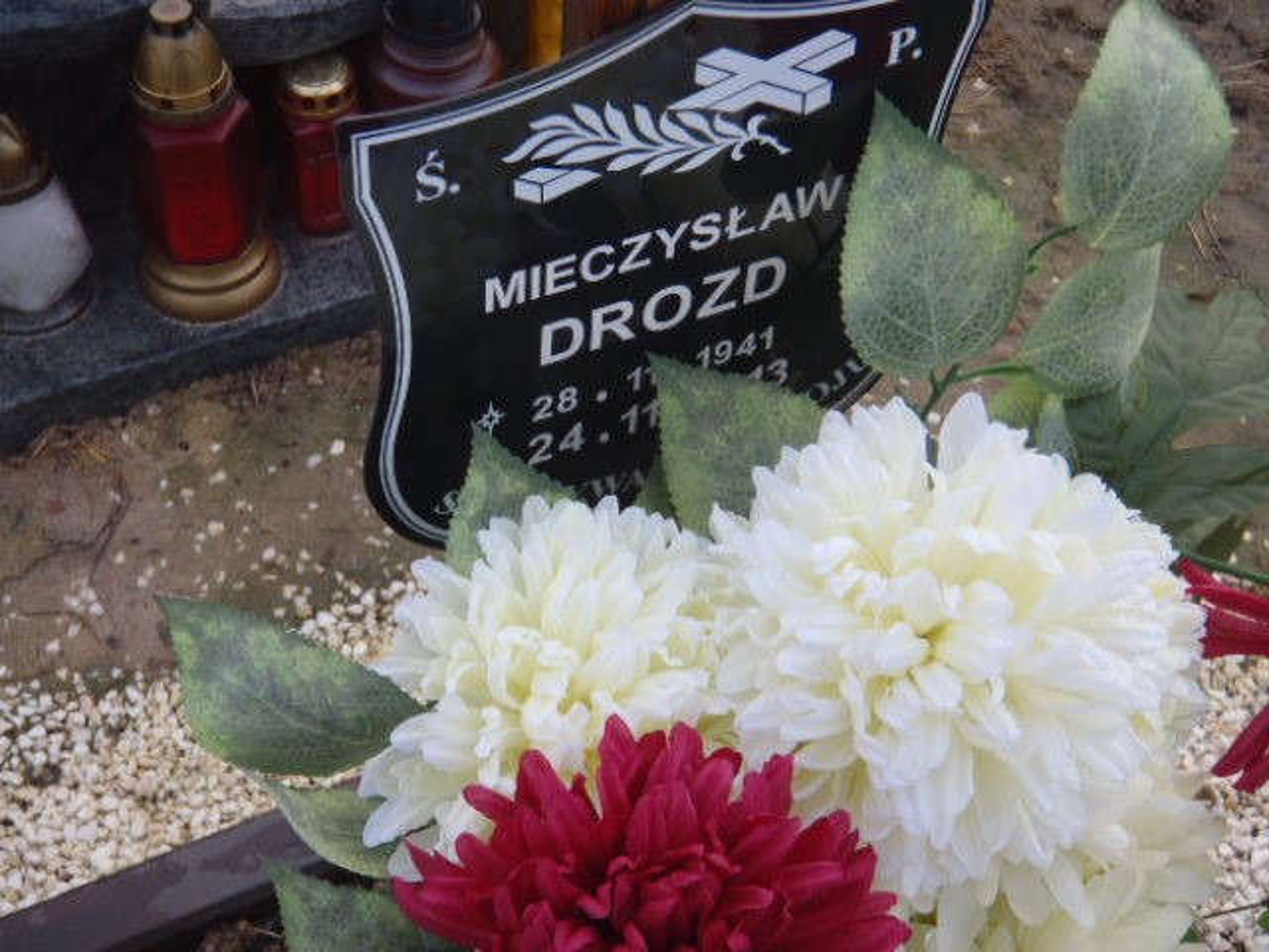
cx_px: 634
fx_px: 2090
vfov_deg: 25.7
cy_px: 476
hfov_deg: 33.8
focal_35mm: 57
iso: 64
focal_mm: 10.34
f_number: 4.5
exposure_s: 1/80
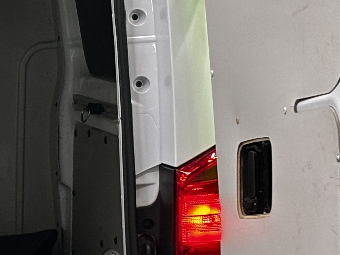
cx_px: -225
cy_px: 194
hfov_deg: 9.1
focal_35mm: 209
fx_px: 2053
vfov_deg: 7.1
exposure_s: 1/50
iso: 64
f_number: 1.6
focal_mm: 5.96
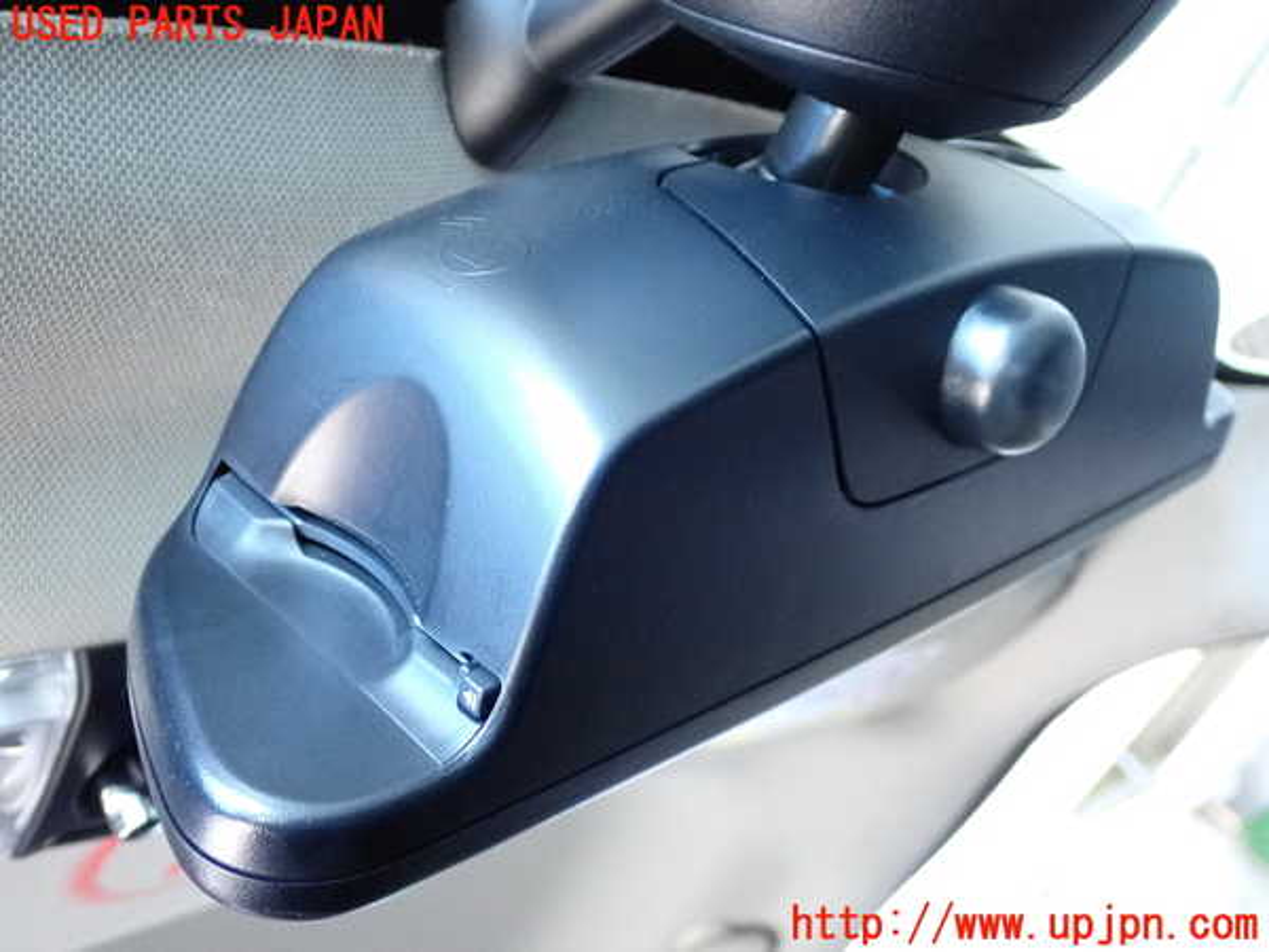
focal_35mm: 41
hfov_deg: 45.8
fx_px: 1503
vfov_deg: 35.1
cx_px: 634
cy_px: 476
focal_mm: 7.31
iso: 1600
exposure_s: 1/125
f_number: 2.8
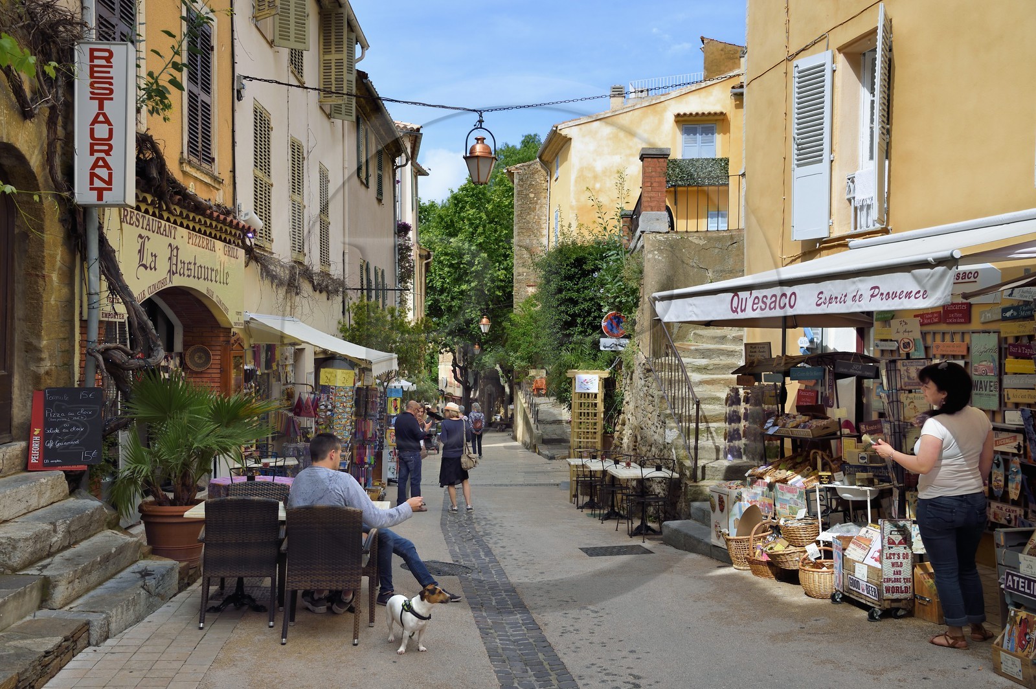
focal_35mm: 34
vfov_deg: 38.8
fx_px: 978
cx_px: 518
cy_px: 344
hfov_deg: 55.8
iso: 200
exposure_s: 1/250
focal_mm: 34
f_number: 10
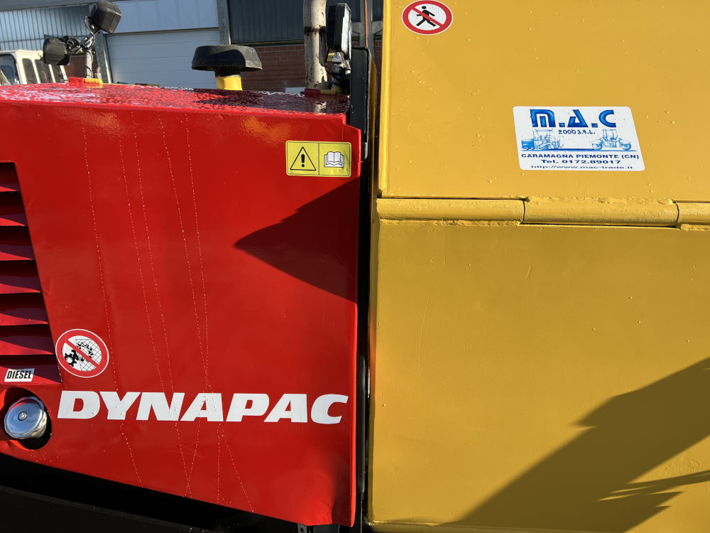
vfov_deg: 53.1
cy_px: 266
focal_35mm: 26
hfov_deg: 67.3
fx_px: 533
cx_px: 355
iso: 50
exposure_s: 1/1838
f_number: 1.5
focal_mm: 5.7
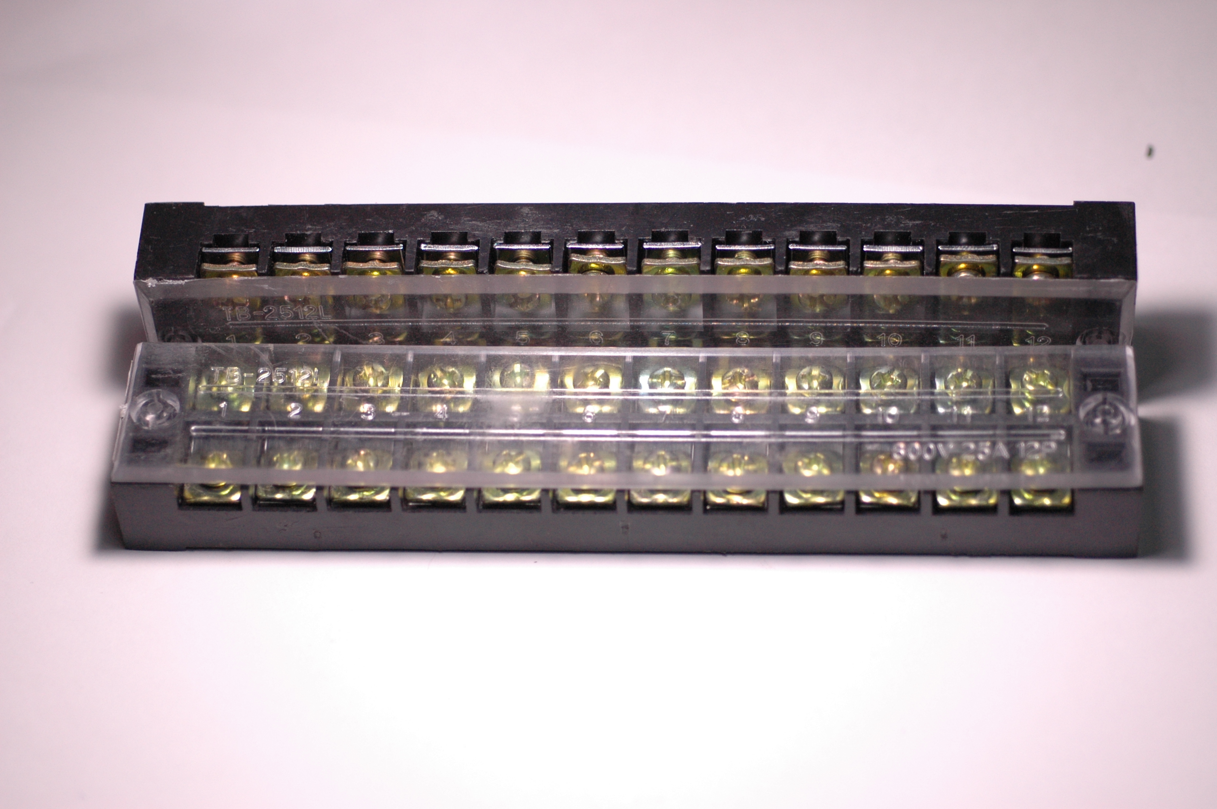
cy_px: 404
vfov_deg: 15.2
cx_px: 608
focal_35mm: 90
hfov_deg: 22.6
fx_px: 3040
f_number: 3.3
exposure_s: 1/500
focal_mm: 60
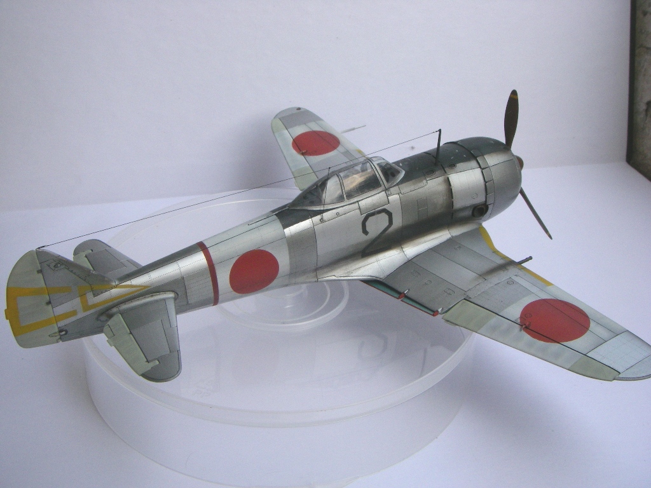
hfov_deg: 49.0
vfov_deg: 37.7
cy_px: 244
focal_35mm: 38
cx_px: 326
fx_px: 715
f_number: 6.6
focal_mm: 6.3
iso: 200
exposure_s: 1/200
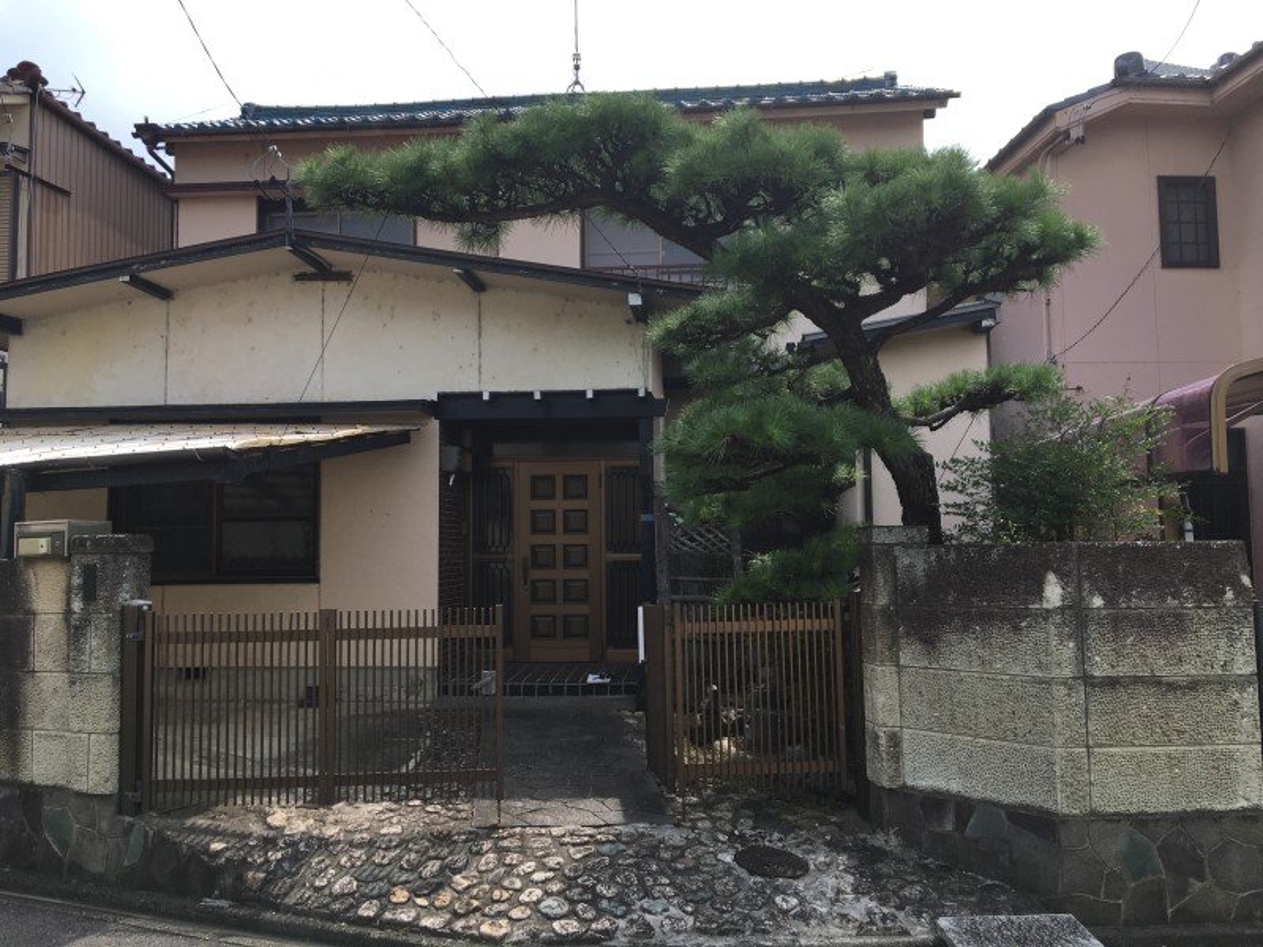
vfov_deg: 48.2
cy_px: 474
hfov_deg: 61.7
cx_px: 632
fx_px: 1058
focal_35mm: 29
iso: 25
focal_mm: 4.15
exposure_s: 1/754
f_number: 2.2
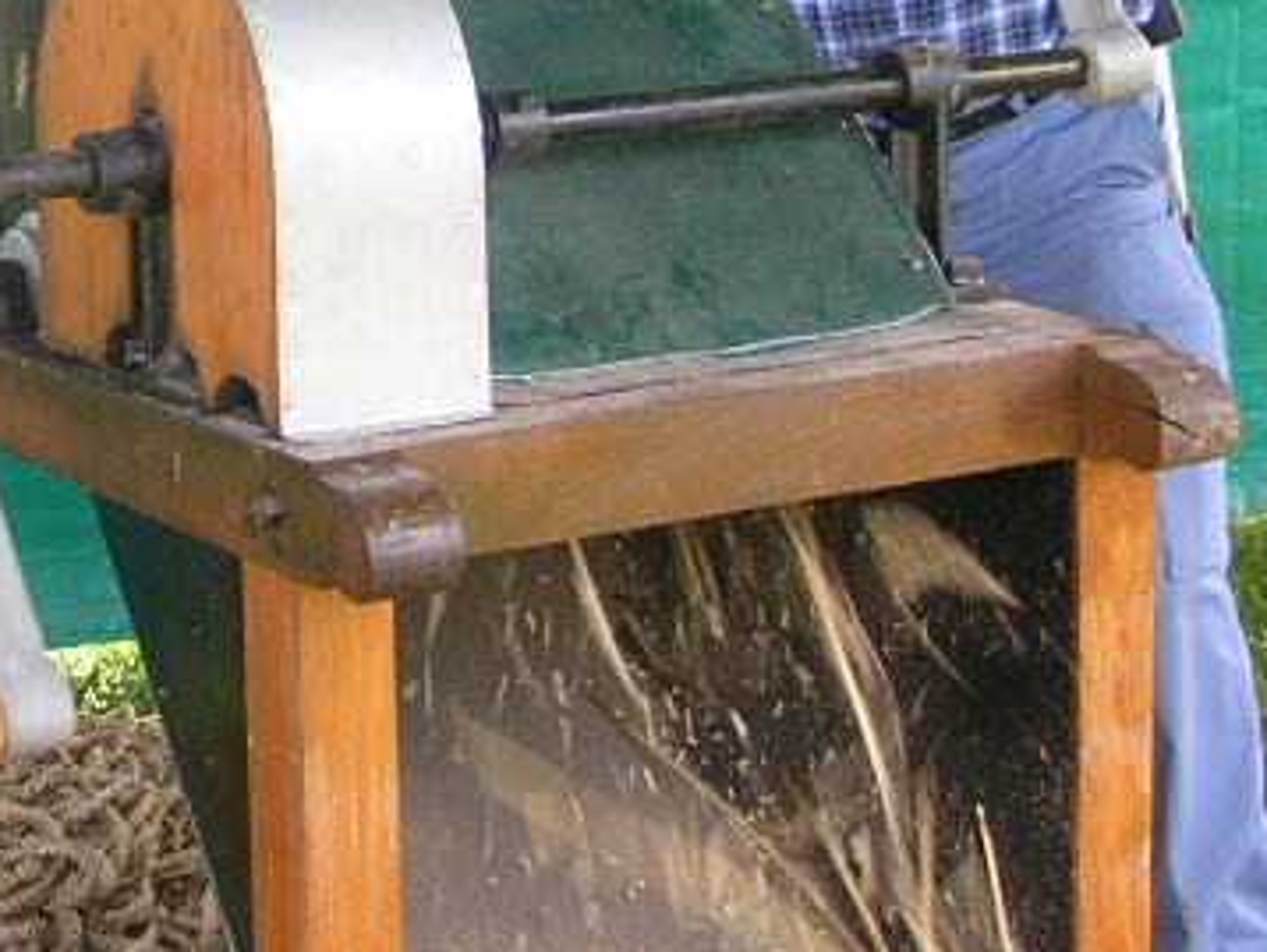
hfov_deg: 19.3
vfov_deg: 14.6
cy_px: 28
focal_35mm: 100
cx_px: 134
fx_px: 3663
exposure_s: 1/83
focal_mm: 5.8
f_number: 2.8
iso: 50
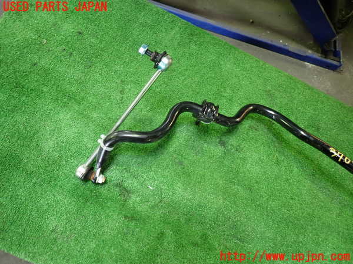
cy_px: 132
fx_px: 255
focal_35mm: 25
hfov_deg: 69.4
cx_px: 176
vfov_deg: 54.9
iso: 200
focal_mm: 4.5
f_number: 2
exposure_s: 1/30
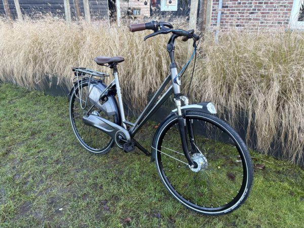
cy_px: 114
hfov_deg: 67.3
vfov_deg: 53.1
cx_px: 152
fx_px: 228
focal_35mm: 26
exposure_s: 1/60
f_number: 1.6
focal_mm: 5.96
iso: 320
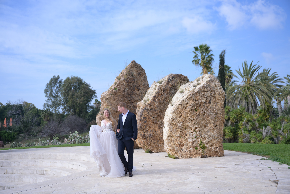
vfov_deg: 36.0
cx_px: 145
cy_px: 97
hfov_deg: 51.9
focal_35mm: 37
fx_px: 298
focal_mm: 37
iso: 125
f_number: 3.5
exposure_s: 1/1600
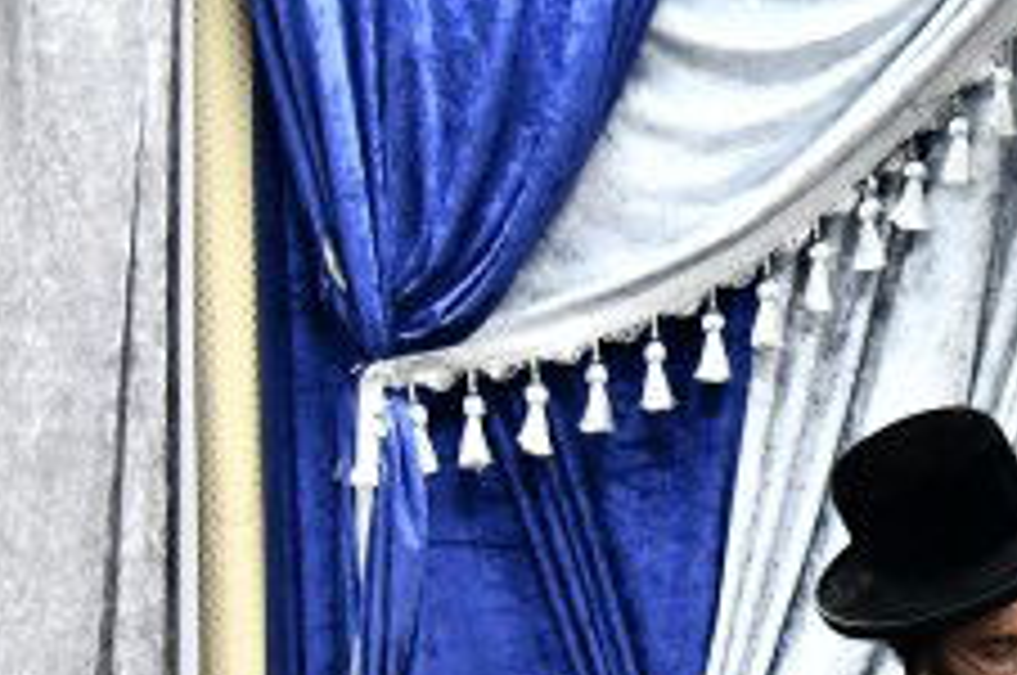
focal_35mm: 286
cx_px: 1881
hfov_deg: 7.0
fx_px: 8068
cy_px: 994
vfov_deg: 4.8
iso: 2000
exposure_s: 1/80
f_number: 5.6
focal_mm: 56
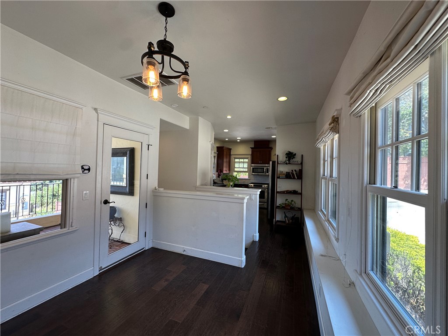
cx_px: 224
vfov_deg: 85.7
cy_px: 168
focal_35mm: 14
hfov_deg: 102.1
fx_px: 181
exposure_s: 1/120
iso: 100
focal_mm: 2.22
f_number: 2.2
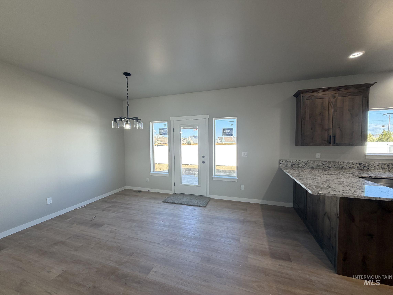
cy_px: 148
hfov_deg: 102.1
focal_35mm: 14
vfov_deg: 85.7
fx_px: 159
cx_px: 196
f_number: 2.2
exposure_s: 1/120
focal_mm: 2.22
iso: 100
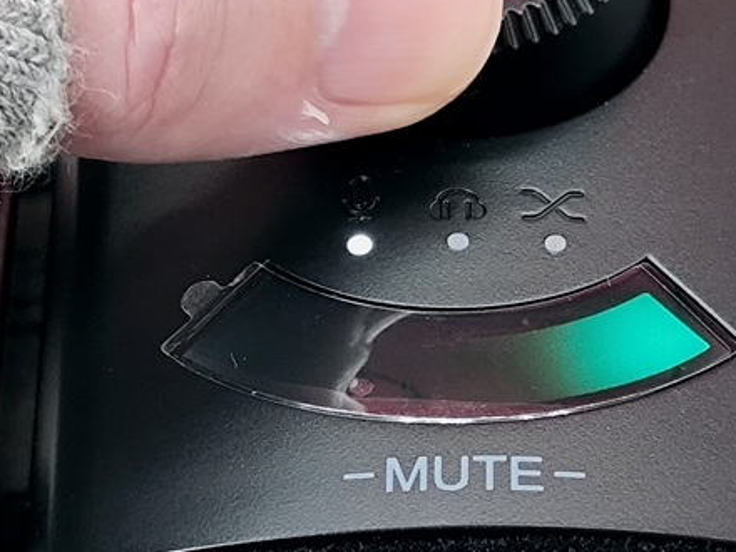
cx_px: 475
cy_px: 299
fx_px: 3466
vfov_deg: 9.1
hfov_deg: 12.1
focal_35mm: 163
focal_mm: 6.14
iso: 640
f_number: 1.65
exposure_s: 1/50
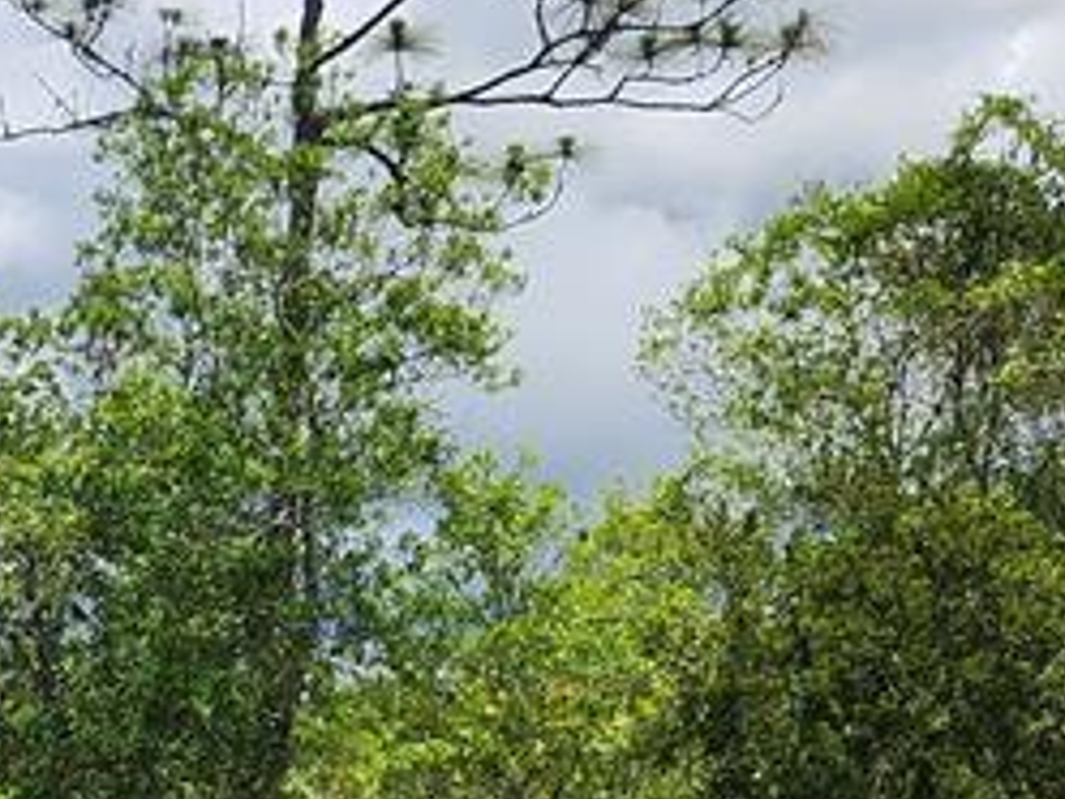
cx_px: -752
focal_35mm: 95
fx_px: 2923
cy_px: 1005
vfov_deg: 14.9
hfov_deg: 17.4
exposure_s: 1/2122
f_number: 1.8
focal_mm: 5.4
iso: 20
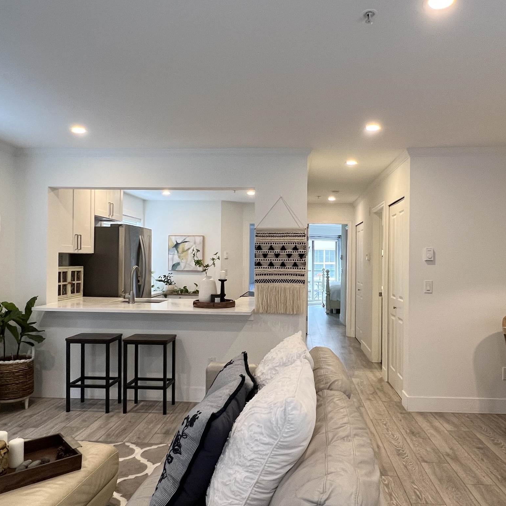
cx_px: 273
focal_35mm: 23
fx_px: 380
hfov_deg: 67.2
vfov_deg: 67.2
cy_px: 263
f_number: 1.8
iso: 160
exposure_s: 1/120
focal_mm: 1.57
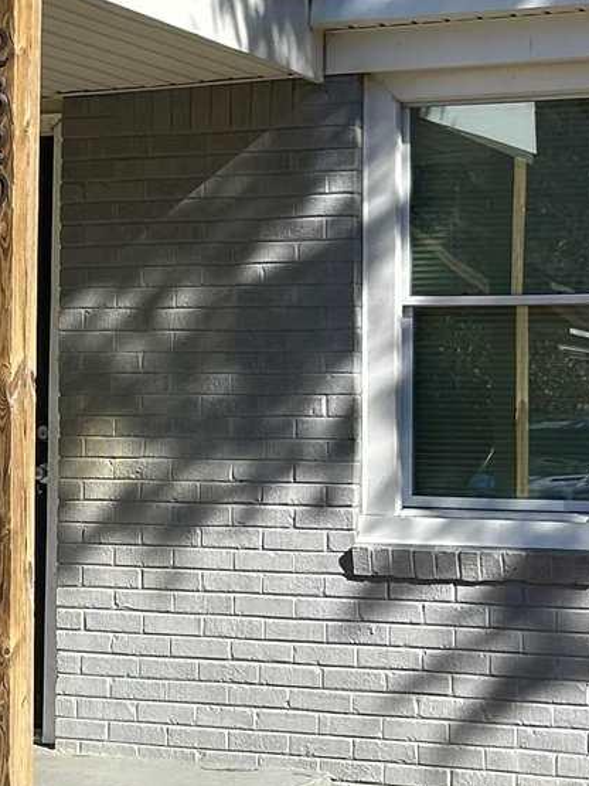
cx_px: 76
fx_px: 2451
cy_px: 329
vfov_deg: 18.2
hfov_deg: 13.6
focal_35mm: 108
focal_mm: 5.7
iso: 50
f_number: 1.5
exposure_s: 1/3257
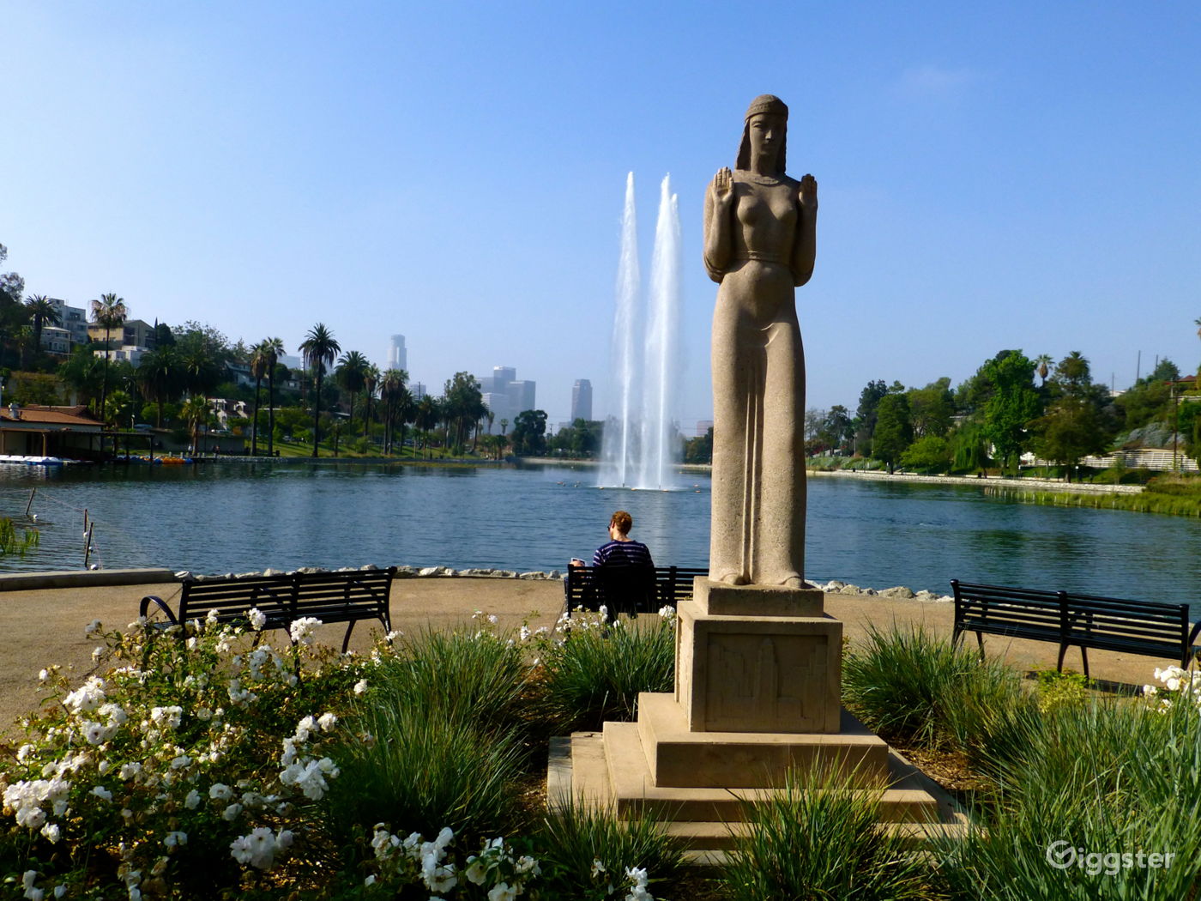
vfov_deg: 46.8
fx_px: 1041
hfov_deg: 60.0
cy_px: 450
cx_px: 600
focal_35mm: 30
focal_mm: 5.4
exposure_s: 1/1300
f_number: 4
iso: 100
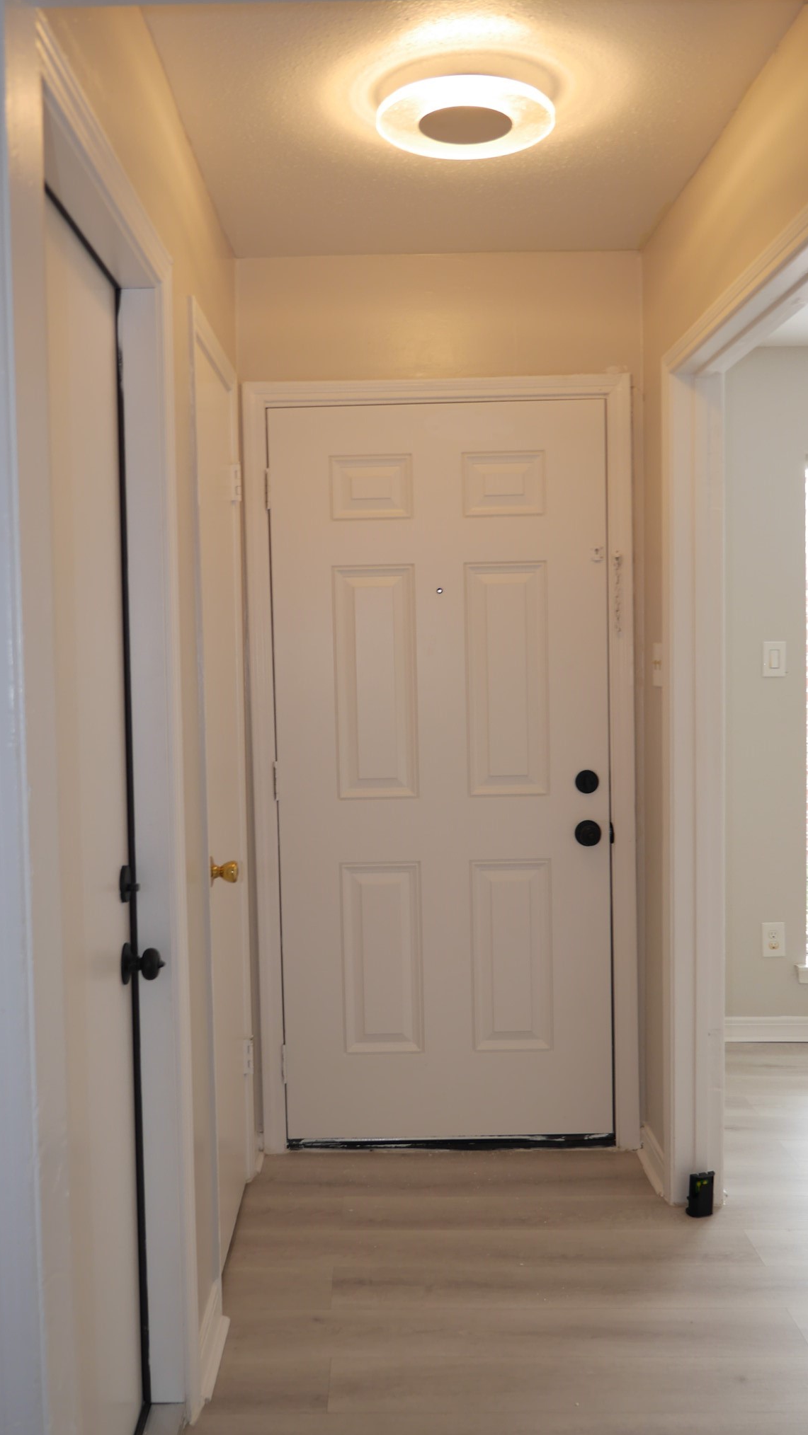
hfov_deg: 35.6
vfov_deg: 59.5
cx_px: 368
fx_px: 1257
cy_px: 723
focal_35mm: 33
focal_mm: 15
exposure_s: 1/160
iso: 200
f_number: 2.8
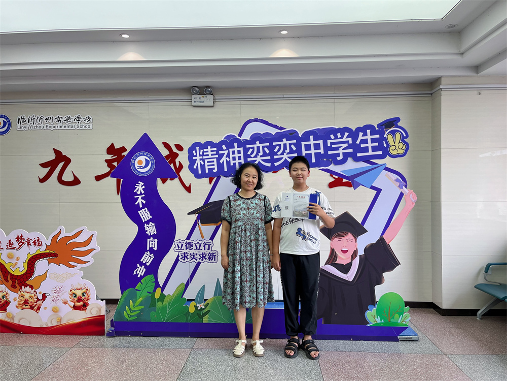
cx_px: 254
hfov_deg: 67.3
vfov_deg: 53.1
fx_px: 381
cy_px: 190
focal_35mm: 26
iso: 40
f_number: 1.6
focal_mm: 5.1
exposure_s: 1/121
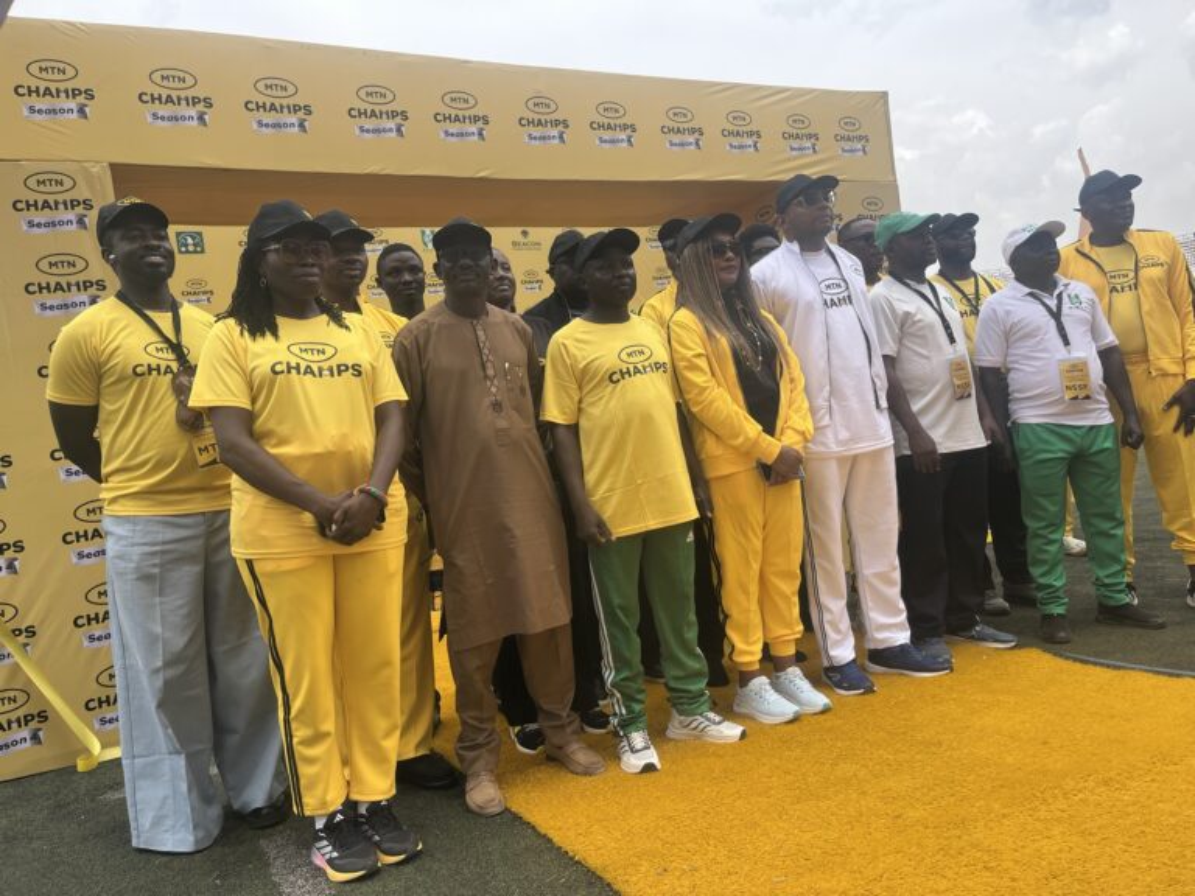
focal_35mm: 26
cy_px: 448
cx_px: 598
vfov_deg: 53.1
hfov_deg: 67.3
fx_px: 898
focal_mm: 5.1
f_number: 1.6
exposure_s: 1/1056
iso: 50
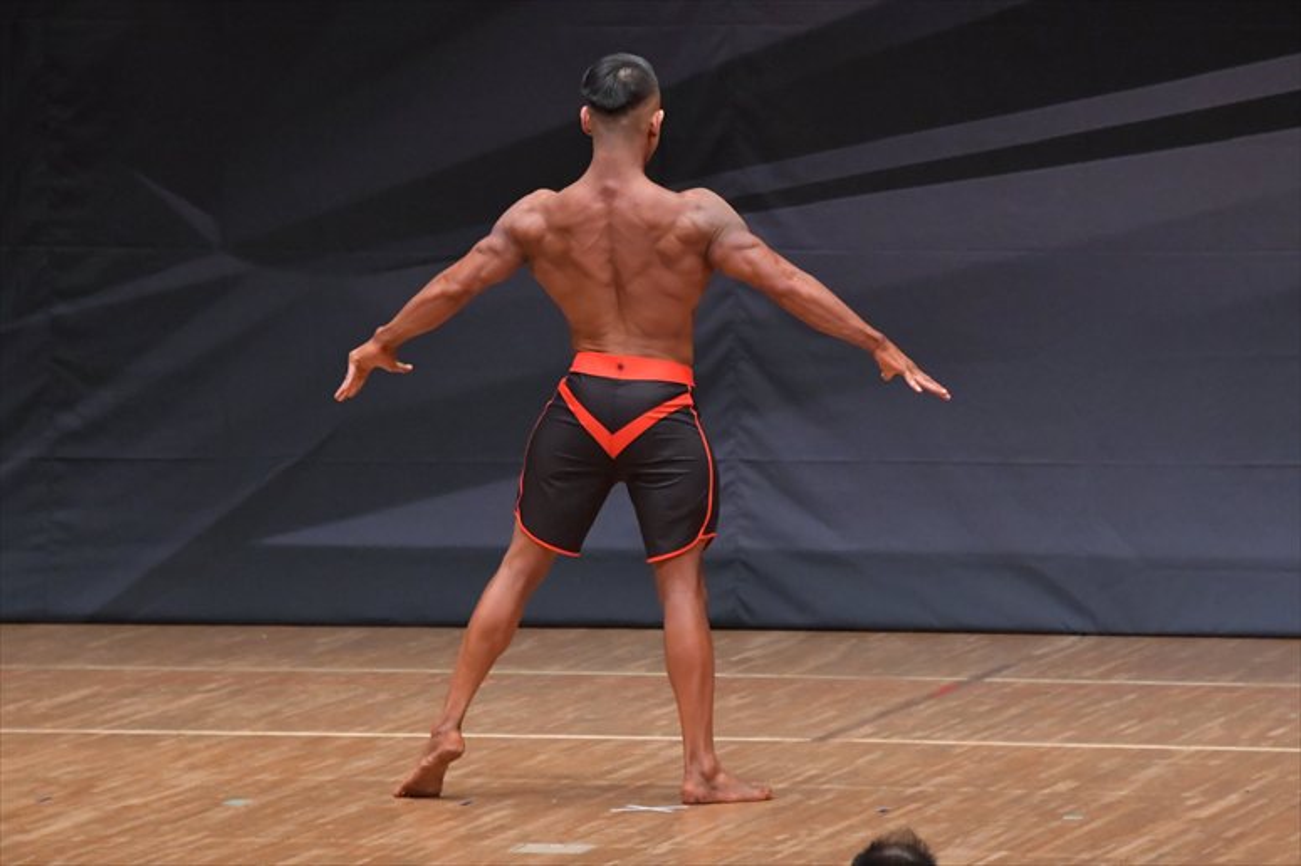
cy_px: 433
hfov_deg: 7.2
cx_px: 650
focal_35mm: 285
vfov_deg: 4.8
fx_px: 10295
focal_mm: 190
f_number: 5.6
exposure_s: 1/400
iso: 6400
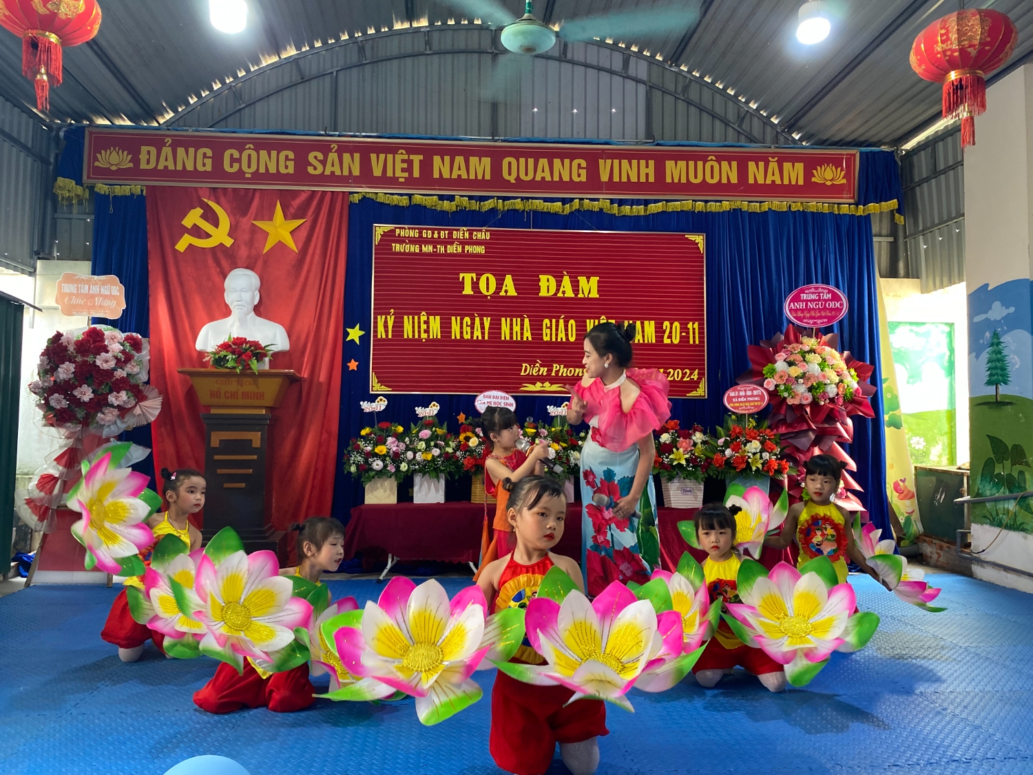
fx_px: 776
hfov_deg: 67.3
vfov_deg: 53.1
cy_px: 388
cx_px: 516
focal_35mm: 26
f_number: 1.8
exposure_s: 1/60
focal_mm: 4.25
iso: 200
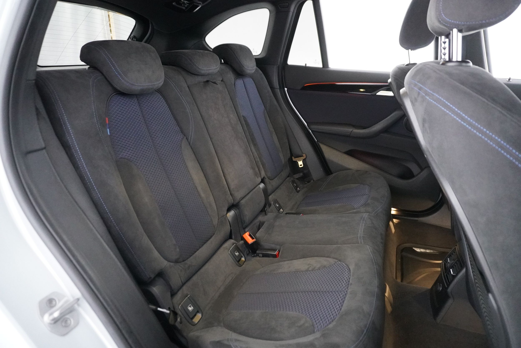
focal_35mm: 24
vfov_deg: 53.1
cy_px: 174
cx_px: 260
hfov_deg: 73.7
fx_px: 347
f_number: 3.5
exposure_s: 1/40
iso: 6400
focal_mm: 16
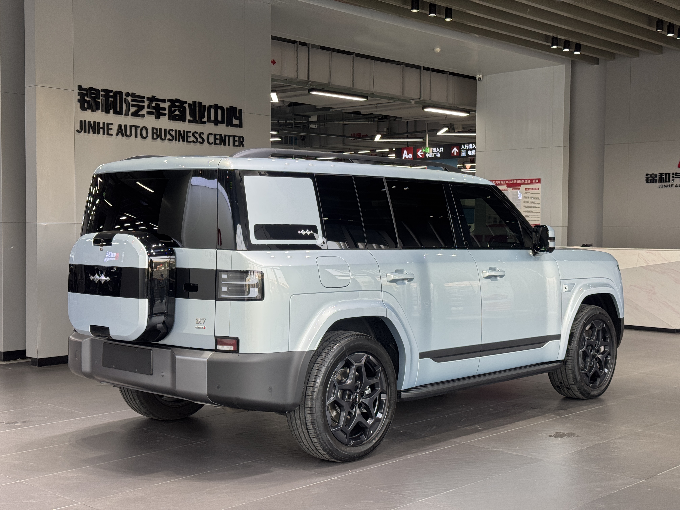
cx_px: 340
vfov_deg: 30.3
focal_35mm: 48
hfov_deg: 39.7
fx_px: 943
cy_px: 255
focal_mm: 6.76
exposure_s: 1/100
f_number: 1.78
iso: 64
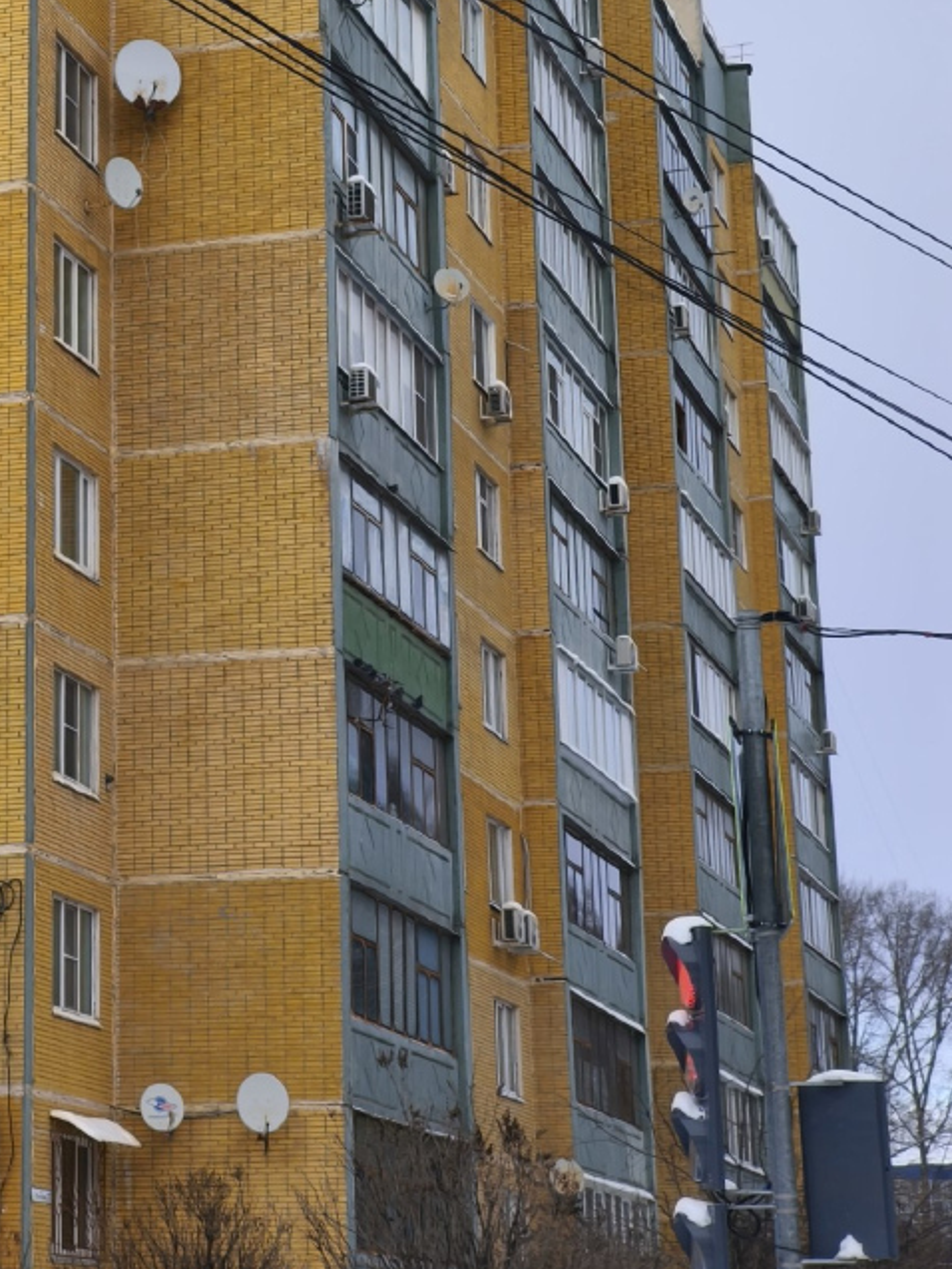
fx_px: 3739
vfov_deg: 19.0
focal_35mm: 102
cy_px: 219
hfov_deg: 14.3
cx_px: 41
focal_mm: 7.1
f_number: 1.9
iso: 50
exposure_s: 1/208
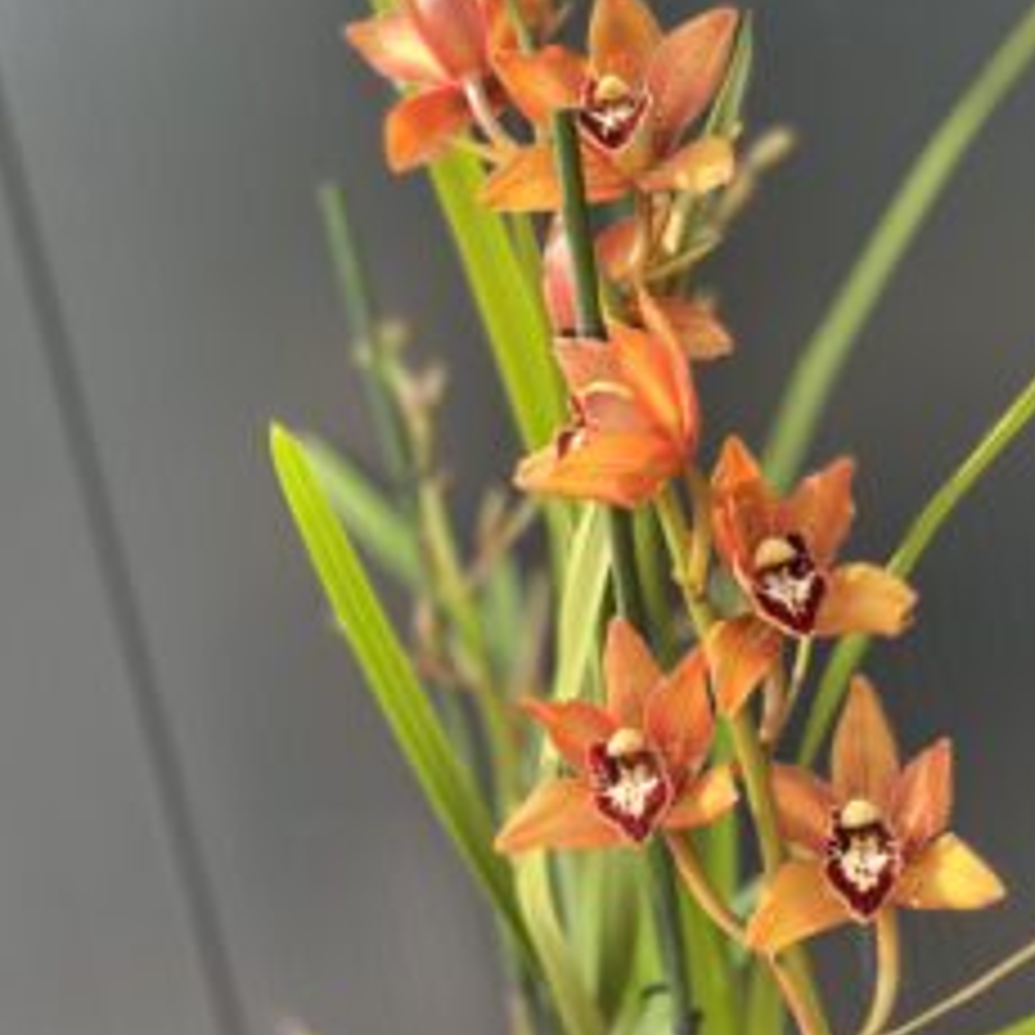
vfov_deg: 41.5
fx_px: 1353
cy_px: 369
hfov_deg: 41.8
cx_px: 590
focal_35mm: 40
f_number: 1.6
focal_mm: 5.1
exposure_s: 1/367
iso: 50
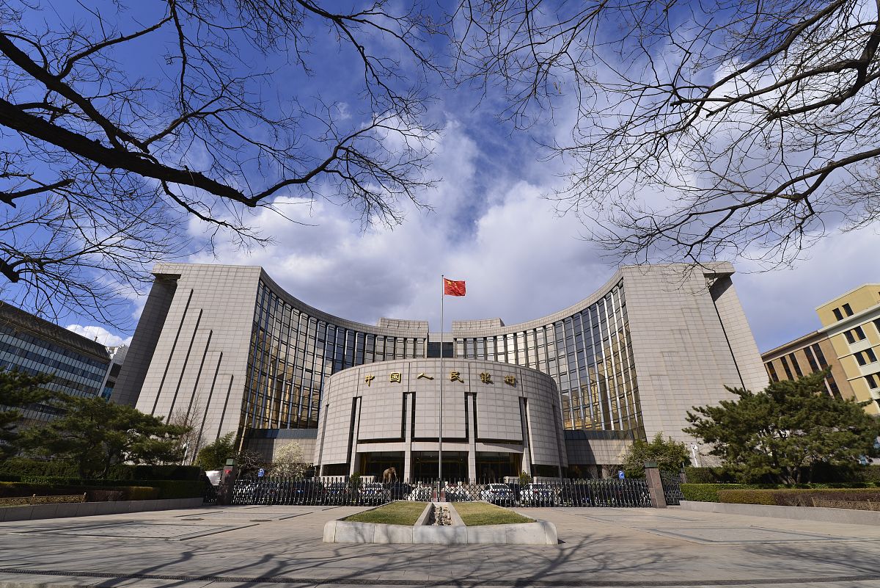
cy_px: 294
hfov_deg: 100.4
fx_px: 367
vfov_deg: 77.4
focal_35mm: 15
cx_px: 440
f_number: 9
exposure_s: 1/250
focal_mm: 15
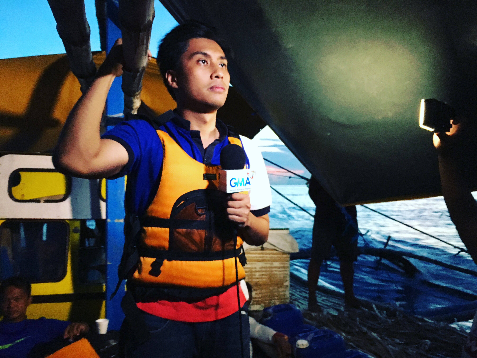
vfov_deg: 48.2
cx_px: 238
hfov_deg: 61.7
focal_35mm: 29
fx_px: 400
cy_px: 179
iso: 320
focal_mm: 4.15
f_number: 2.2
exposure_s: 1/15
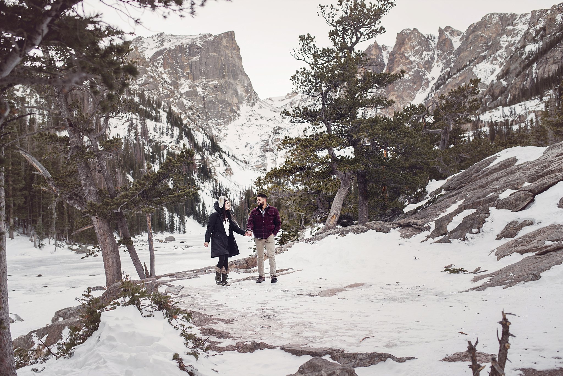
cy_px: 188
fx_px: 548
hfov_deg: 54.4
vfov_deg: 37.9
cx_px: 282
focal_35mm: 35
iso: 500
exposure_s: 1/500
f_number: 2.8
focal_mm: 35
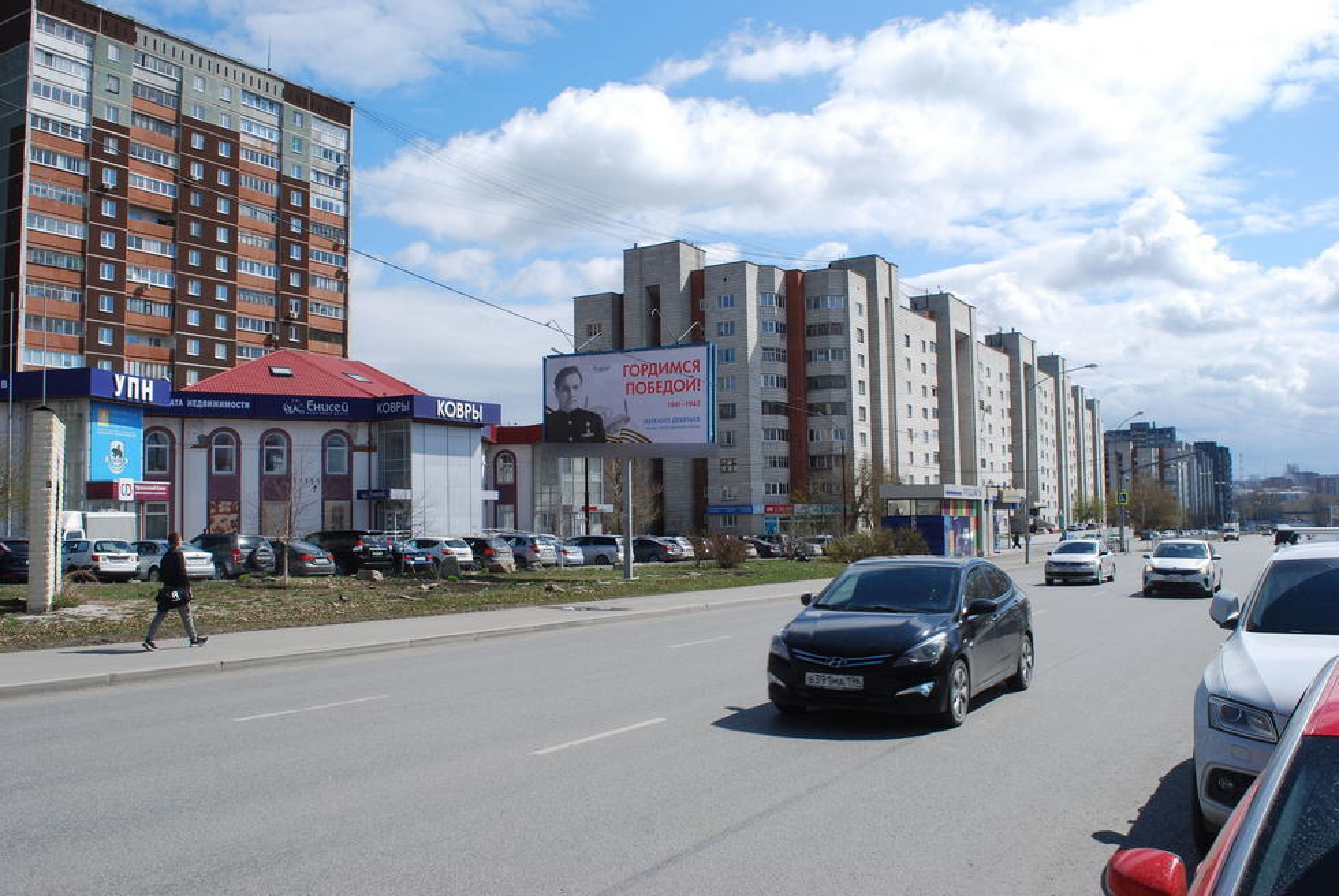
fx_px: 1117
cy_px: 448
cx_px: 670
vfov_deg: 43.7
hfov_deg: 61.9
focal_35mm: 30
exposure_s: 1/250
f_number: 8
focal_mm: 20
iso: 100
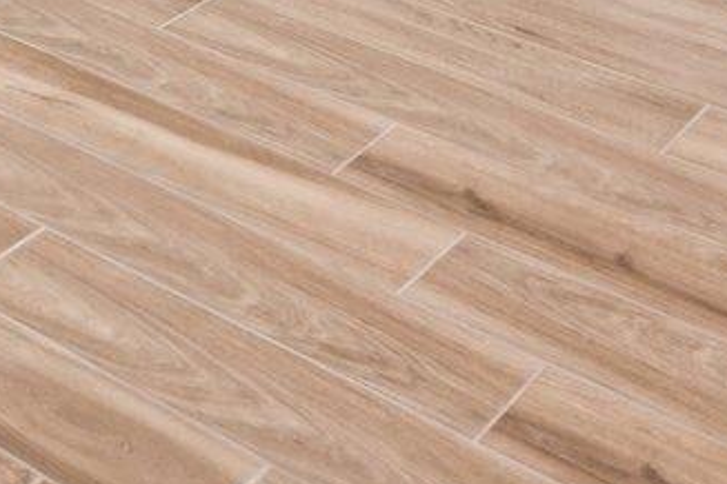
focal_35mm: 94
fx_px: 1898
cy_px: -867
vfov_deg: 10.9
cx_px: 151
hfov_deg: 21.4
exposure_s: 1/15
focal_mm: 15
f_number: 6.7
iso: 200
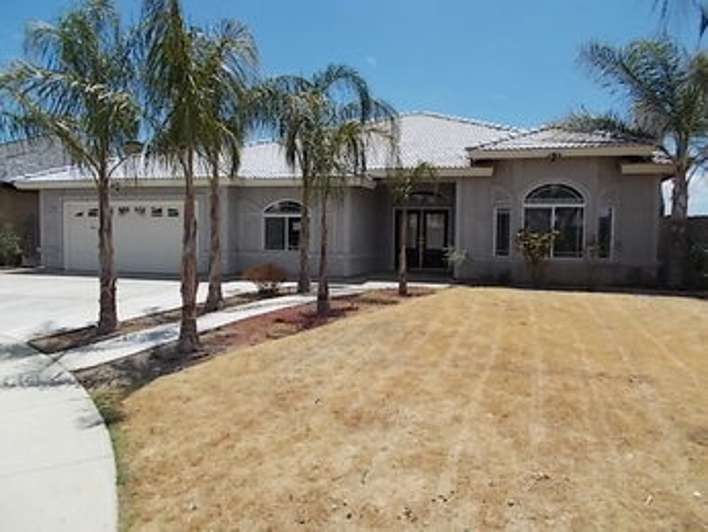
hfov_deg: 67.3
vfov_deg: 53.1
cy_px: 266
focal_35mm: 26
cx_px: 354
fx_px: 532
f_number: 8
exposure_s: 1/200
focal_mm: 4.6
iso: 80
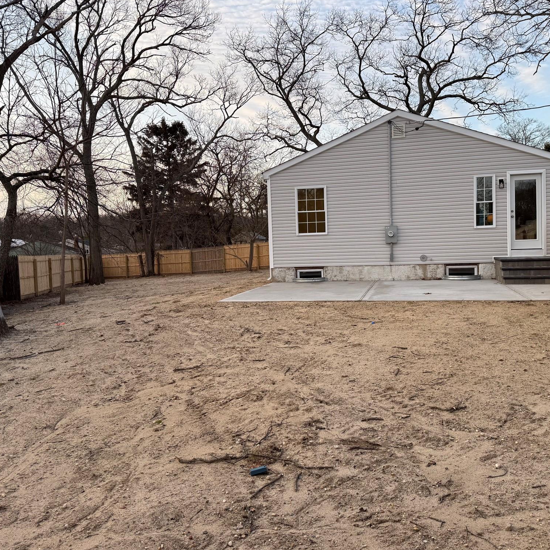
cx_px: 301
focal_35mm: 29
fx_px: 521
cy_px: 271
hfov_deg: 55.5
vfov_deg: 55.6
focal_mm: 6.76
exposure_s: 1/643
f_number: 1.78
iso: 80
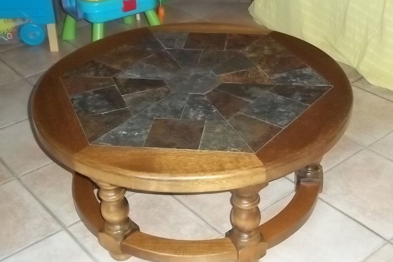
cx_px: 197
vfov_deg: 28.1
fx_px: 524
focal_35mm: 48
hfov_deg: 41.1
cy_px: 126
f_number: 3.5
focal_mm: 8.2
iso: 320
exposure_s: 1/40
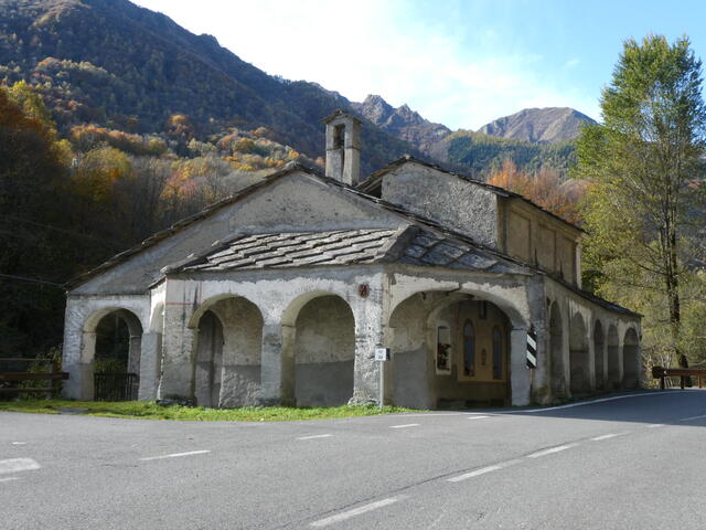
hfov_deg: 50.1
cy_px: 265
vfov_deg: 38.7
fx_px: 755
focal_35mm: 37
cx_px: 353
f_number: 6.3
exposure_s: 1/80
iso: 100
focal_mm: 6.7
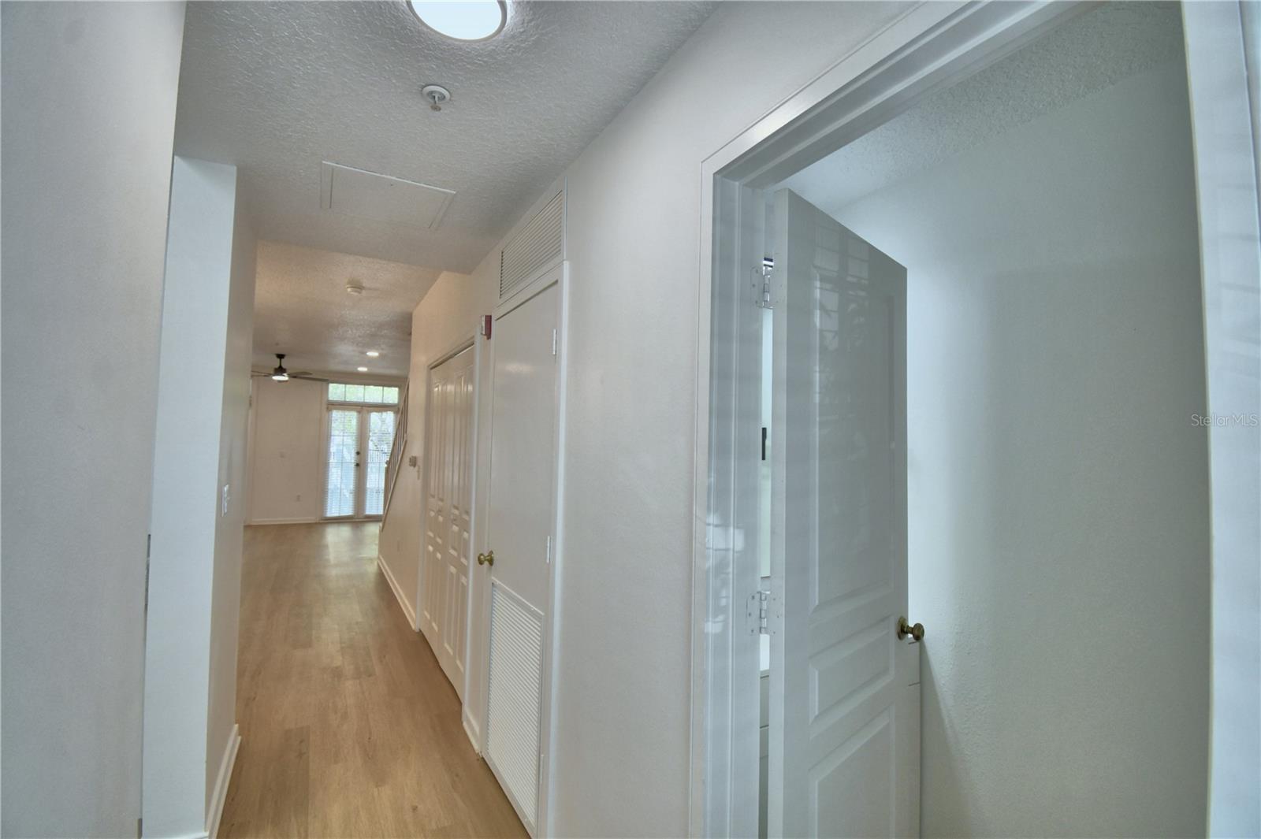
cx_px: 630
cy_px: 420
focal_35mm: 15
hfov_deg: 100.4
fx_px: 525
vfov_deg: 77.3
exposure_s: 1/125
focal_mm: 10
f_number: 4.5
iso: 220
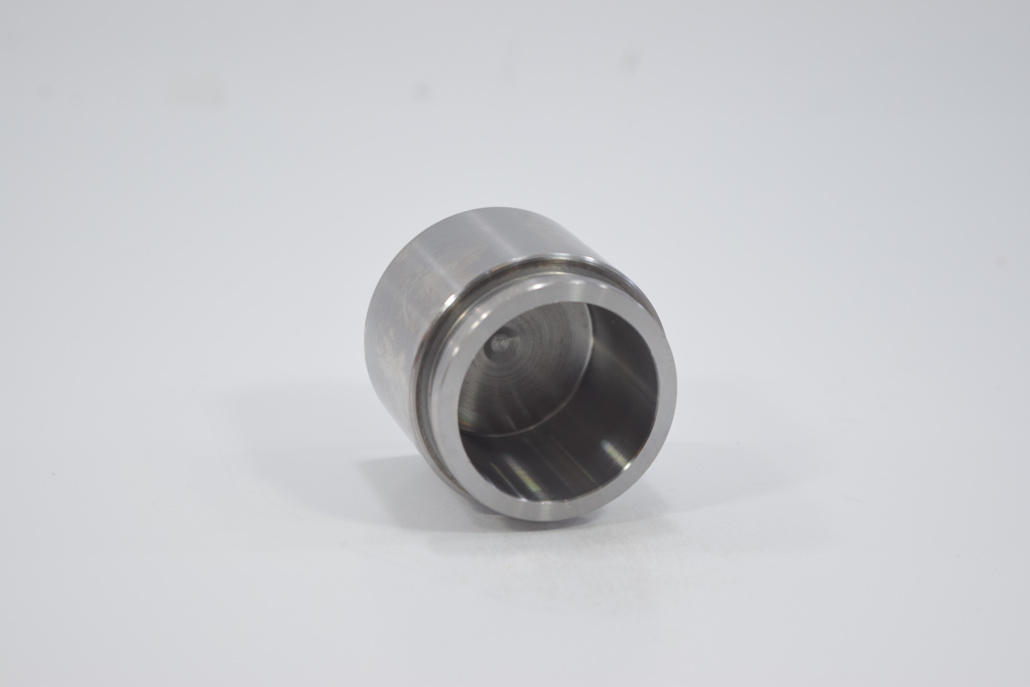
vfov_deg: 16.6
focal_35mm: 82
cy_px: 344
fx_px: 2360
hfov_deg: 24.6
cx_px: 515
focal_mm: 55
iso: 500
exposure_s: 1/125
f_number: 5.6
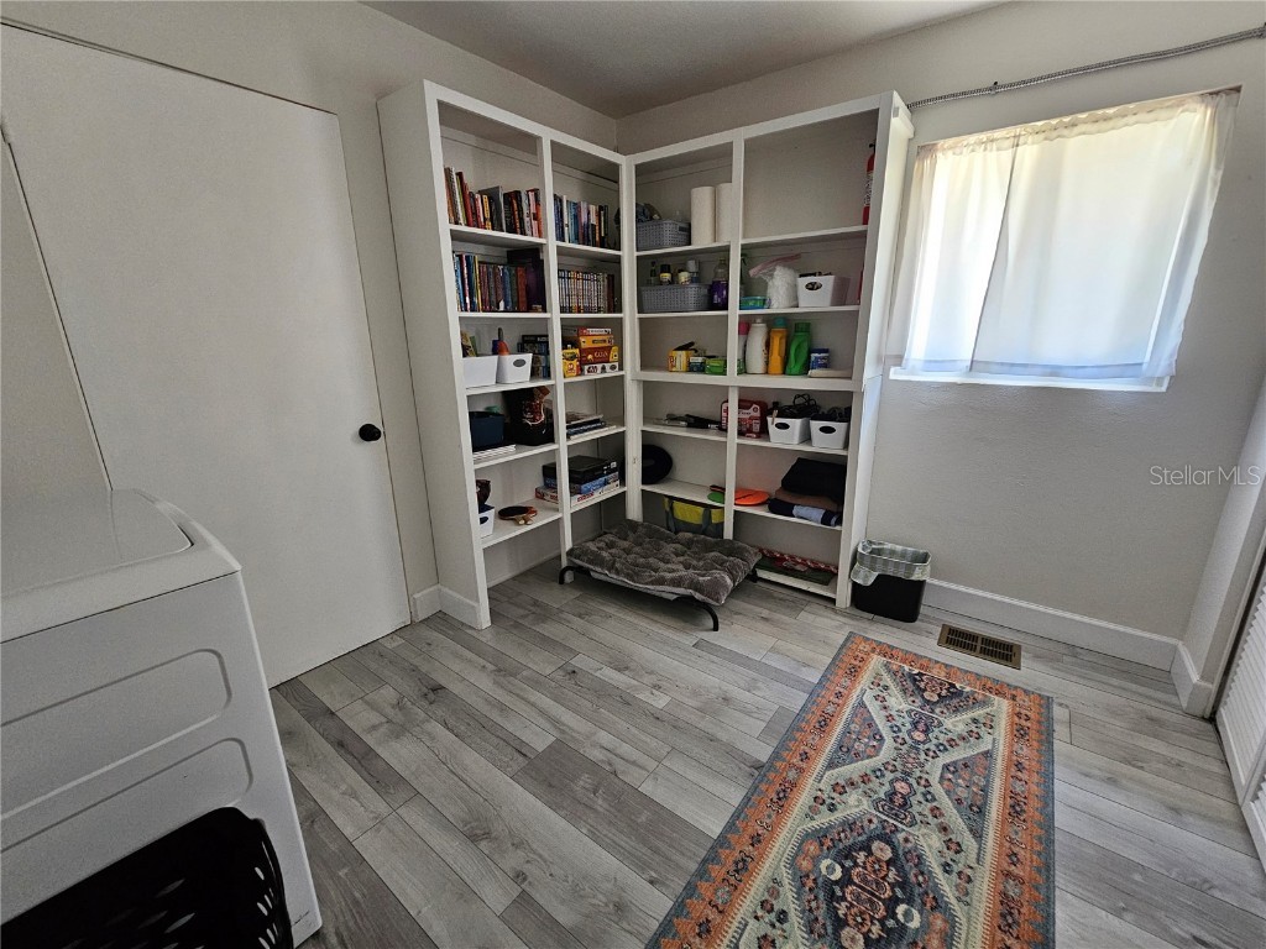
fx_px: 475
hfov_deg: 106.2
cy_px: 474
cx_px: 633
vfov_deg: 89.9
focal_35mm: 13
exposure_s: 1/40
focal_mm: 2.2
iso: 400
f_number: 2.2
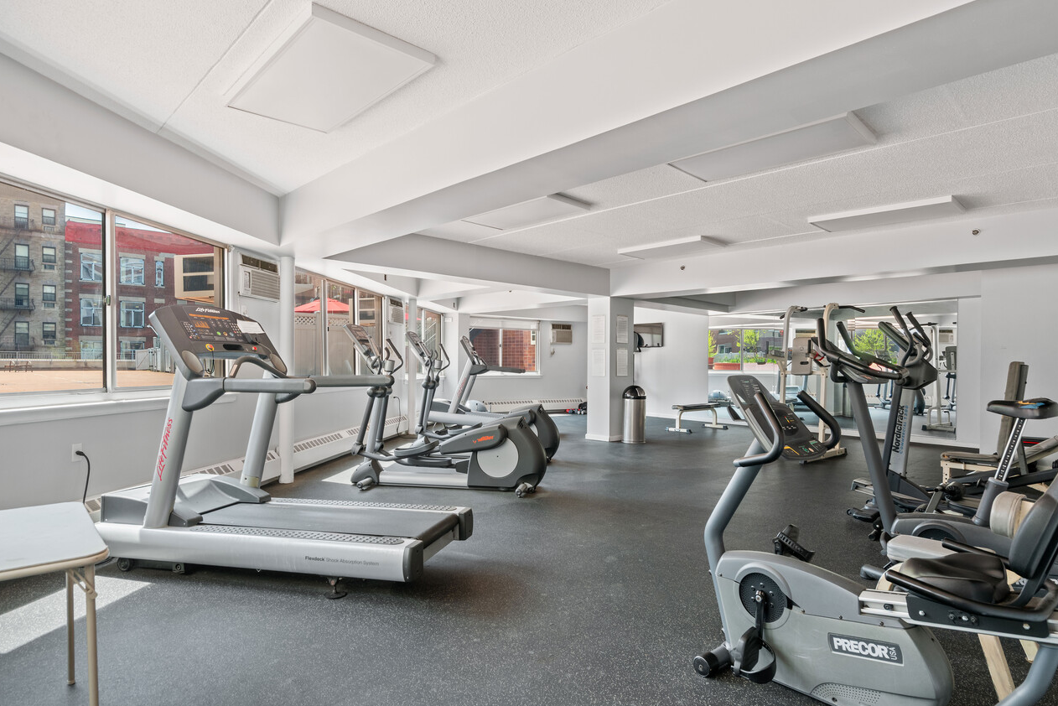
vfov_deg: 64.5
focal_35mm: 19
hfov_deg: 86.9
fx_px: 558
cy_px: 379
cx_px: 529
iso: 400
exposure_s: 1/6
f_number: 8
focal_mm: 16
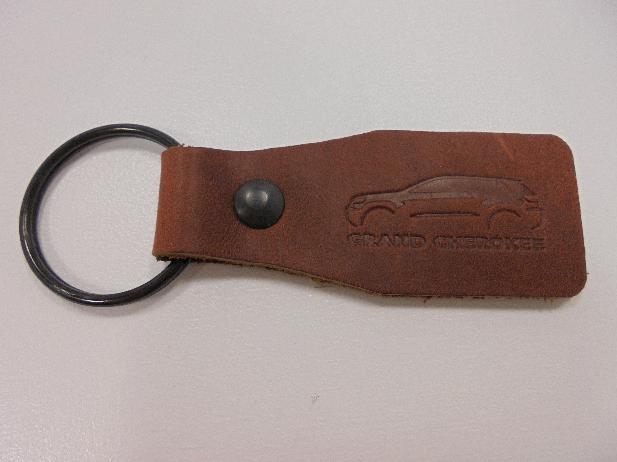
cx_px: 308
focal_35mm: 26
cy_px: 231
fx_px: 463
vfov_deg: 53.1
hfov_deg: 67.3
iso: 100
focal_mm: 4.6
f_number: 3.5
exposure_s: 1/60
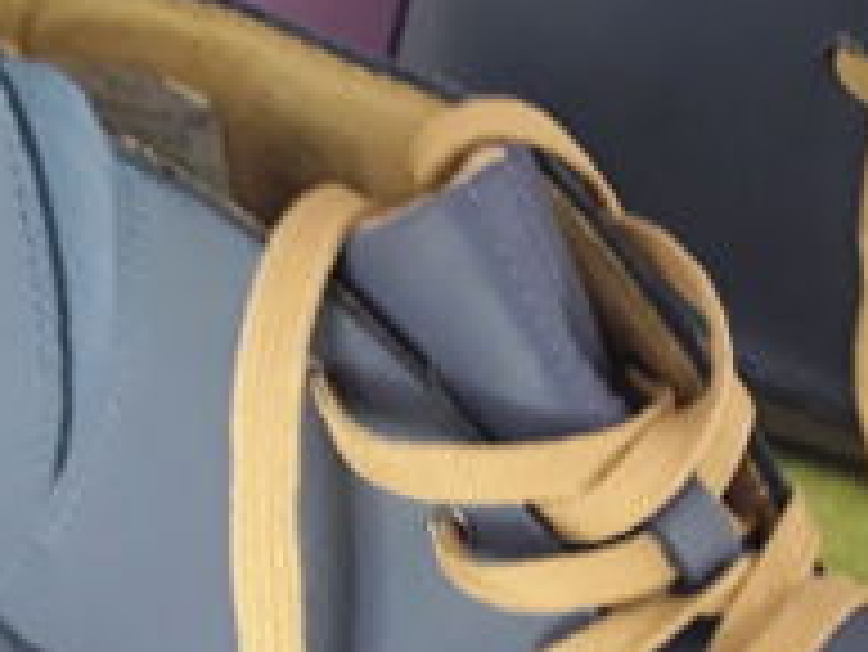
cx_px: 697
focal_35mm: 67
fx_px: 1681
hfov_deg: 28.3
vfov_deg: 21.7
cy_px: 513
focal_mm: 2.91
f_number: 1.9
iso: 200
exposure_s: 1/17
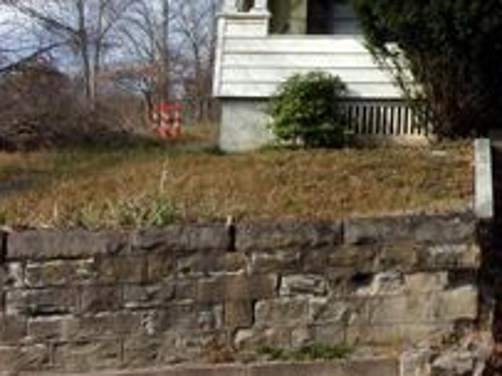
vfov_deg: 20.9
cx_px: 537
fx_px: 1000
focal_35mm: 69
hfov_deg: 26.2
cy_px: 43
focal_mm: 5.1
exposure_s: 1/180
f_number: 10.8
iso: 200
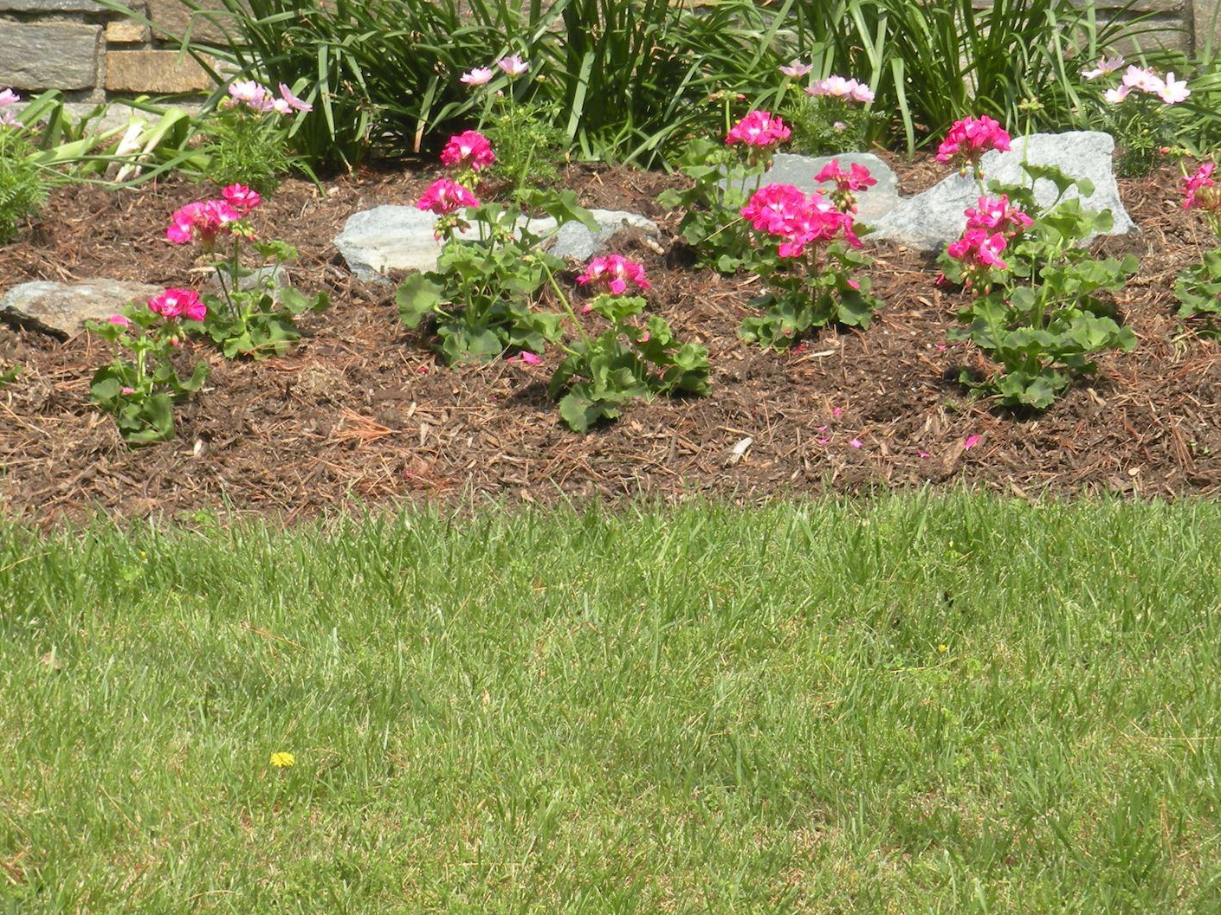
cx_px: 698
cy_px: 346
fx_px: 5854
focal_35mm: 166
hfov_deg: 11.9
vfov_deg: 8.9
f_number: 5.3
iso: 64
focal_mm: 21.2
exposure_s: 1/203
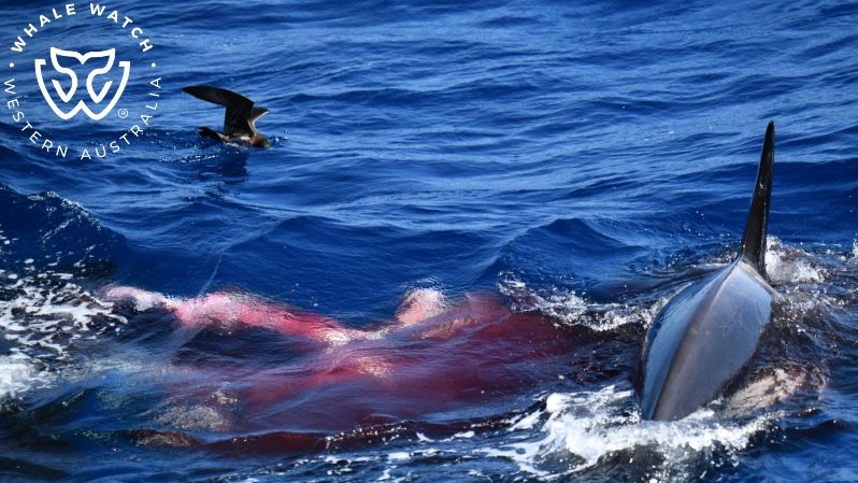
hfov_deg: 6.0
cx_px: 429
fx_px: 8123
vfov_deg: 3.4
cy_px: 283
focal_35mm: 357
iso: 2000
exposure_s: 1/8000
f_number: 6
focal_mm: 340
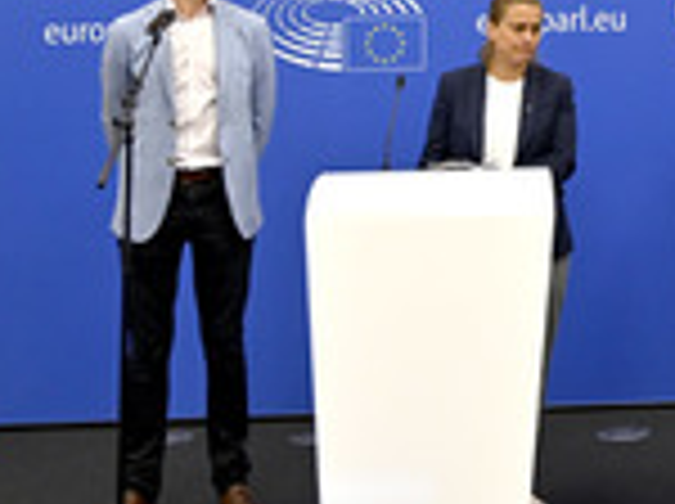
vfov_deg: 16.6
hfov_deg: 21.5
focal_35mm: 85
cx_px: 776
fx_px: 1664
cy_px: -81
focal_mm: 29.5
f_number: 4
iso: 1250
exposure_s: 1/200
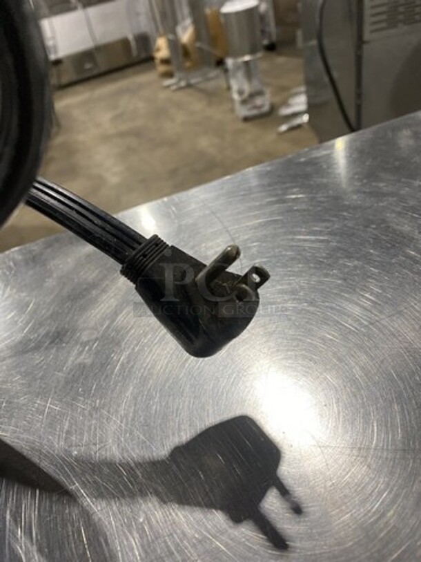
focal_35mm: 26
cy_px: 281
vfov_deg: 67.3
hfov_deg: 53.1
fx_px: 422
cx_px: 210
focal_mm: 4.25
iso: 125
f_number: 1.8
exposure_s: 1/121
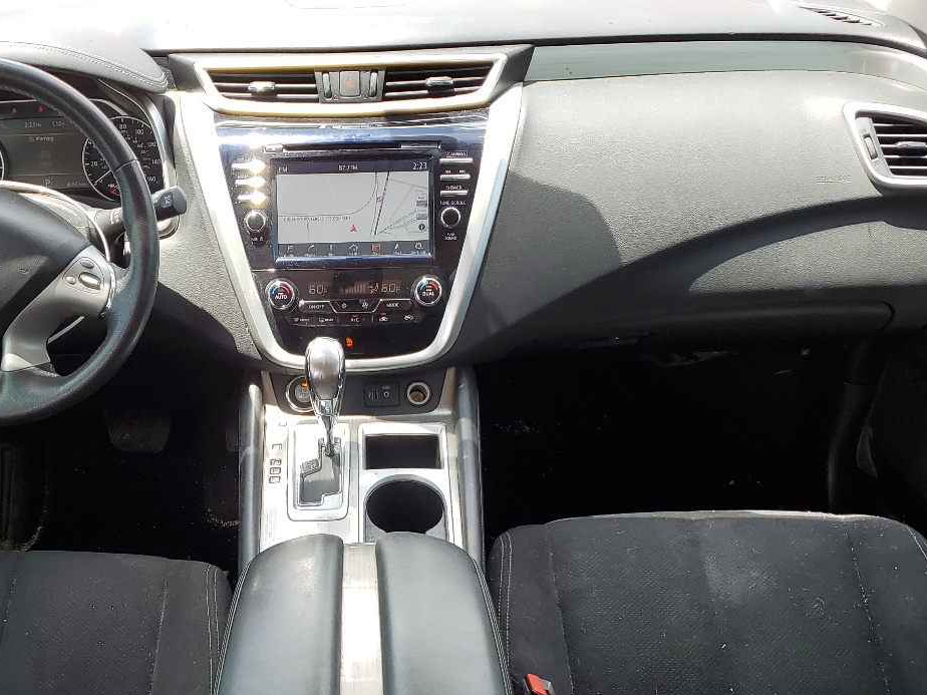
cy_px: 554
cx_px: 378
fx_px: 1205
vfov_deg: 31.4
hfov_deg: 41.9
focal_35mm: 45
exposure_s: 1/312
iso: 50
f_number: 1.5
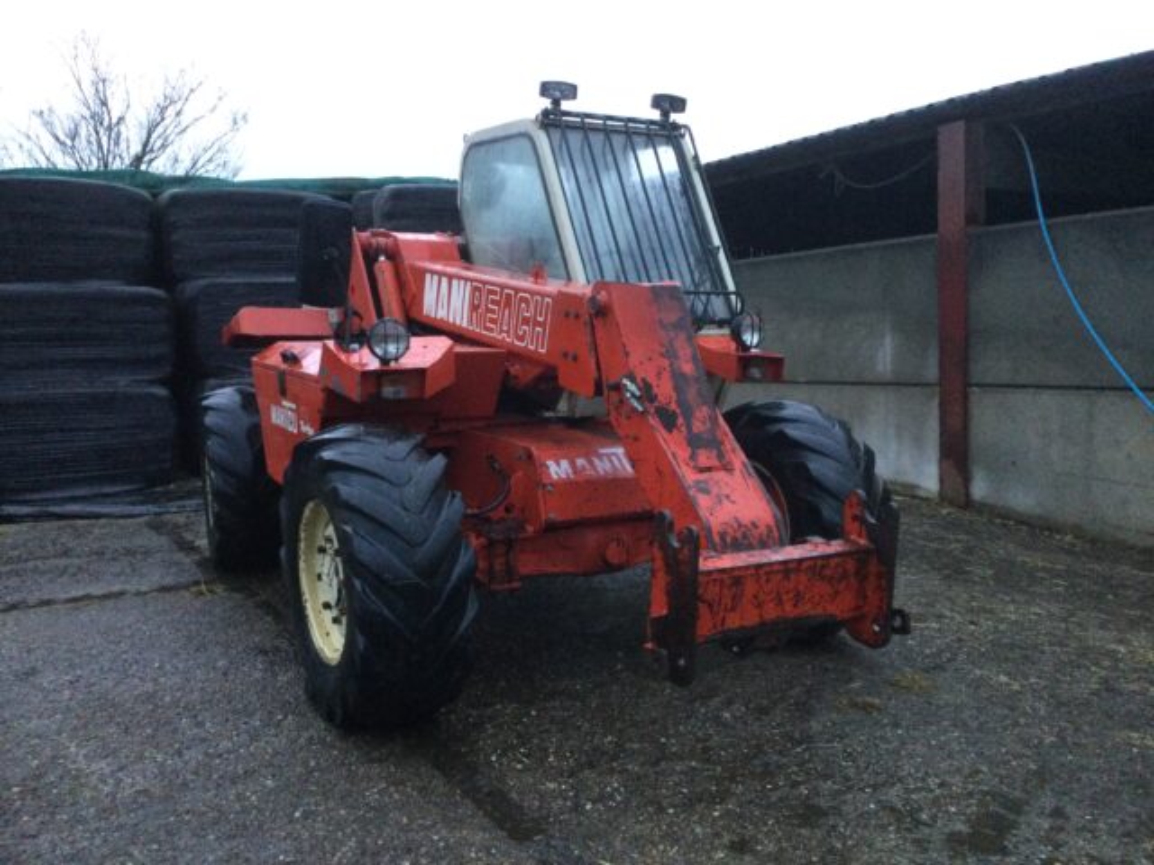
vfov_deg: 45.4
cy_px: 432
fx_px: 1033
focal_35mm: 31
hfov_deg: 58.4
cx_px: 577
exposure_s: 1/25
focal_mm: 3.3
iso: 200
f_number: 2.4
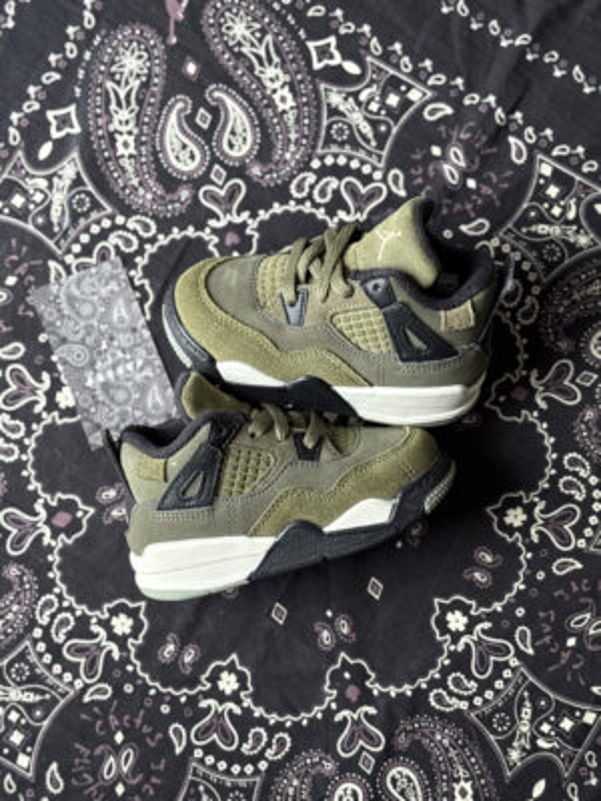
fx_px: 1204
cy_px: 400
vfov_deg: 36.8
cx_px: 300
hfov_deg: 28.0
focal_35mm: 52
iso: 32
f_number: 1.6
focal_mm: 5.96
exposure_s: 1/212
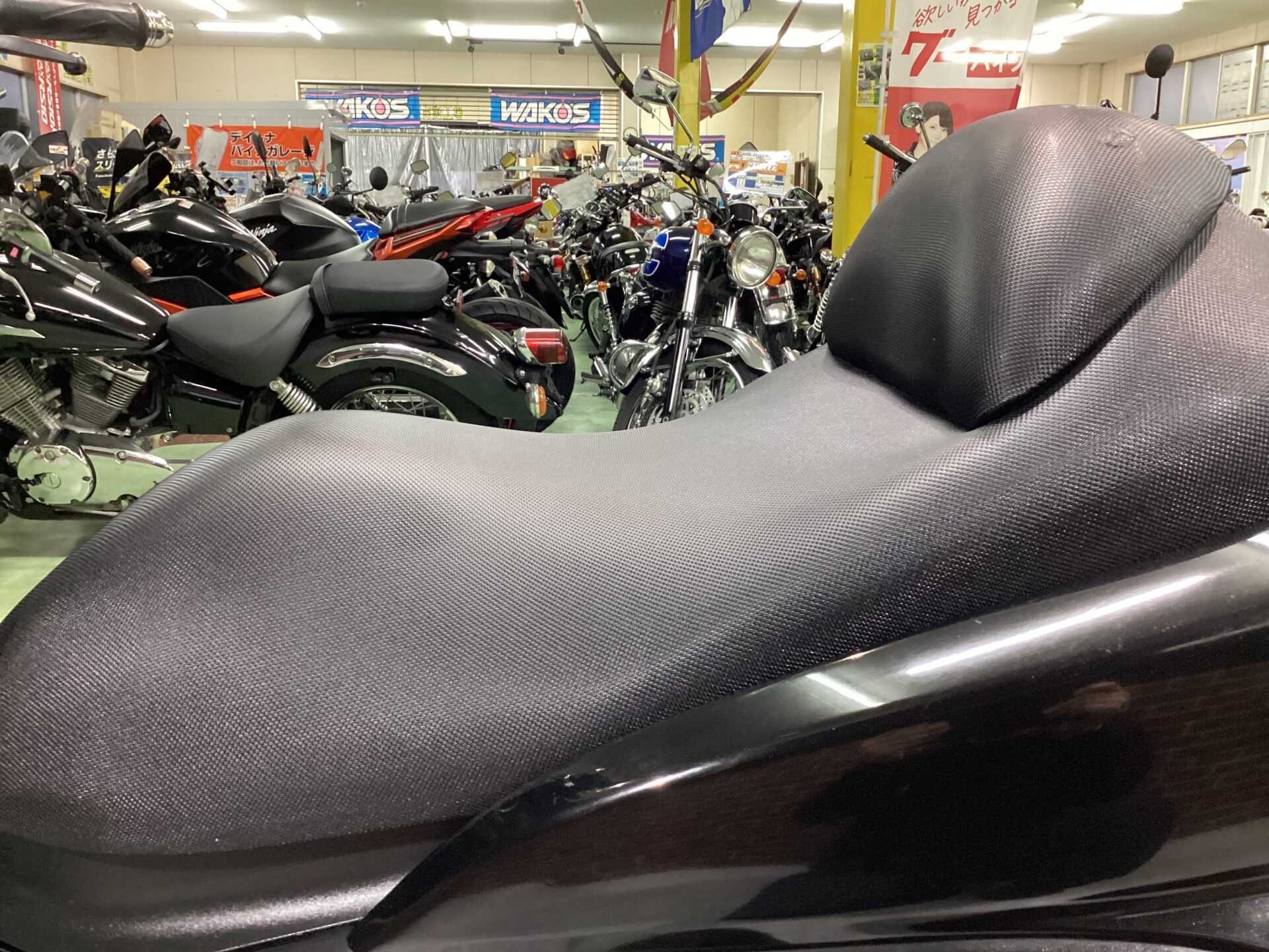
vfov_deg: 45.4
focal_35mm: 31
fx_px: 1136
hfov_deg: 58.4
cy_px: 476
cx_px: 634
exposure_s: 1/40
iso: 320
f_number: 2.4
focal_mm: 3.3
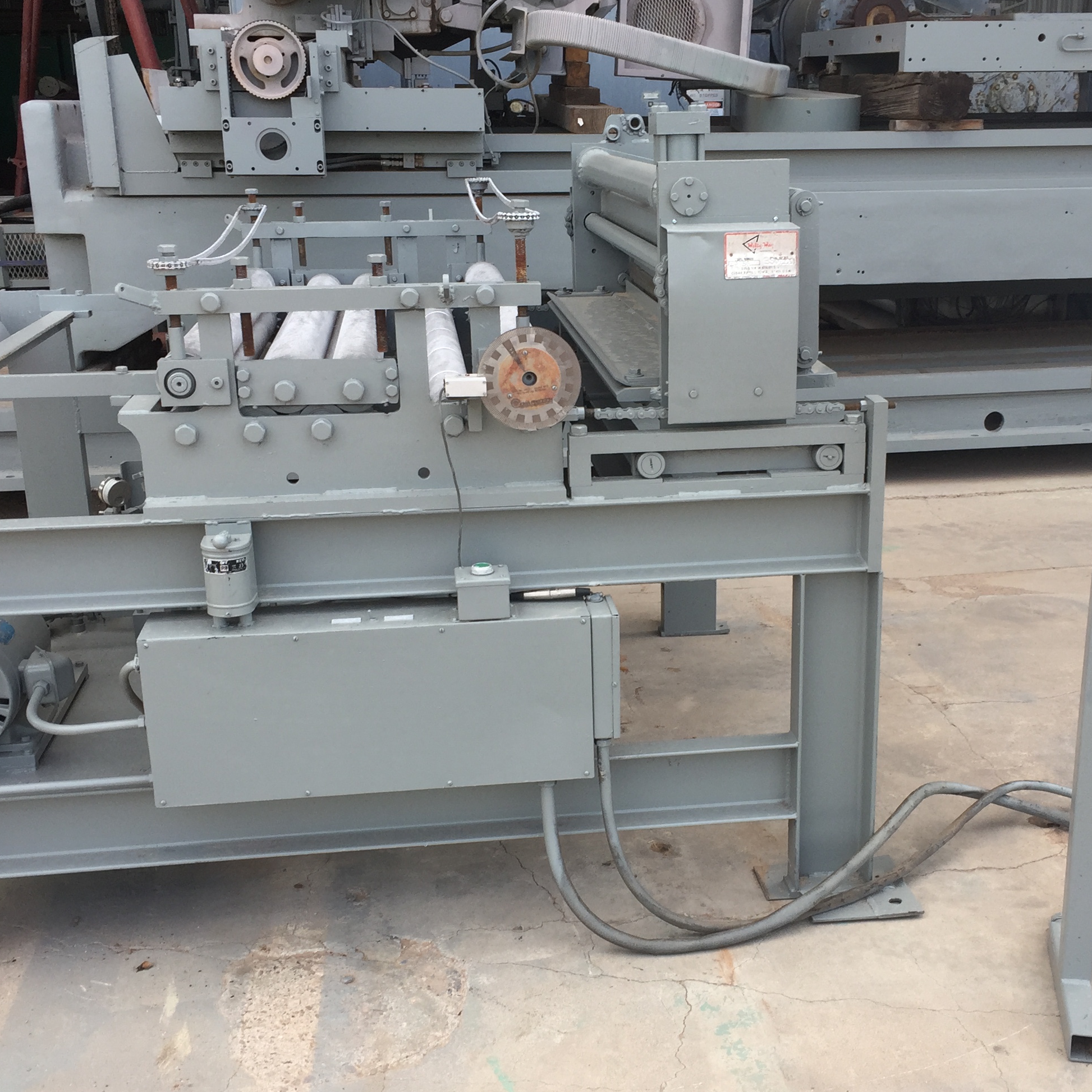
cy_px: 596
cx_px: 622
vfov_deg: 39.1
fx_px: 1535
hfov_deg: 39.1
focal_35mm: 43
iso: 32
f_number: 2.2
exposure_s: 1/161
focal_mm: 4.15
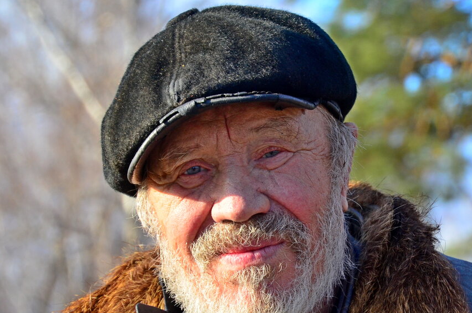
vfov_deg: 7.6
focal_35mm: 180
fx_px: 2352
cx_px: 217
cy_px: 212
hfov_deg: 11.5
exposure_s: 1/500
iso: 640
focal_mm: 85
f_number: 6.3
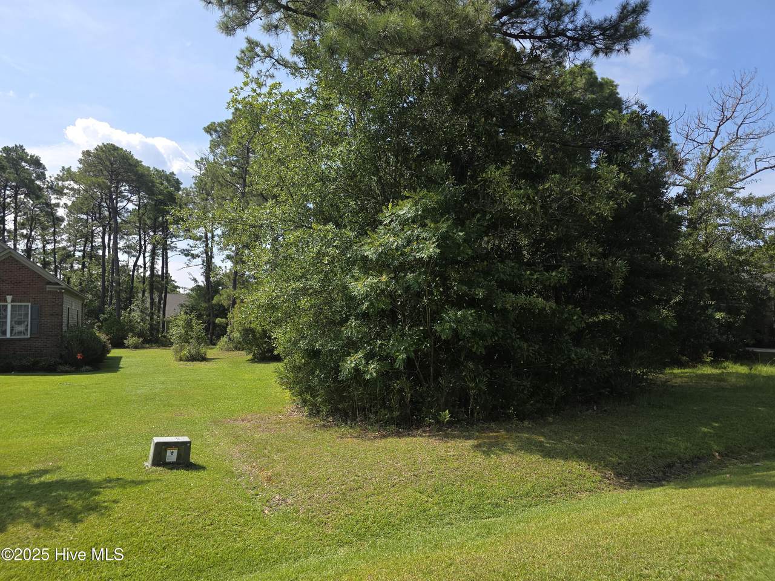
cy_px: 290
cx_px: 388
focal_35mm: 23
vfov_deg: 58.9
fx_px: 515
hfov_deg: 73.9
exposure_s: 1/593
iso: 12
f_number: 1.7
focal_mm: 6.3
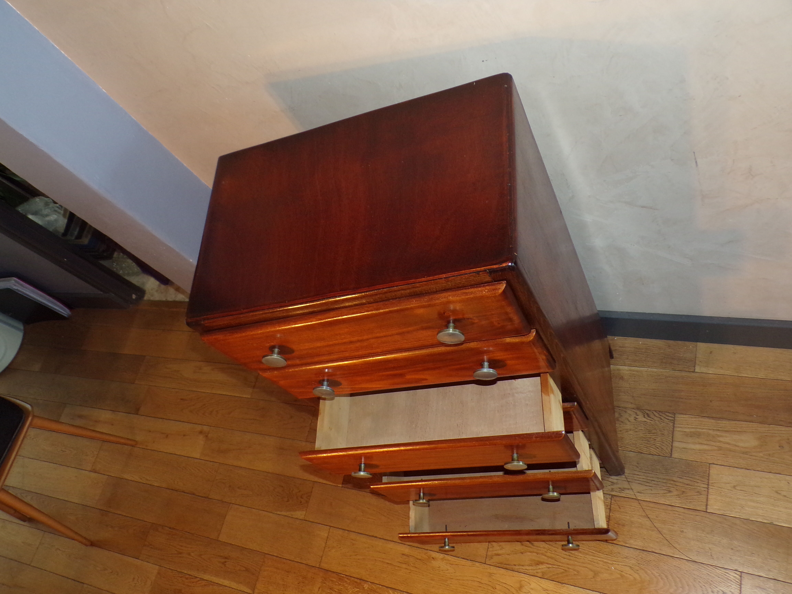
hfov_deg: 63.4
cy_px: 297
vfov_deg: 49.7
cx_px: 396
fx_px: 641
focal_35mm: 28
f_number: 3.1
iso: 200
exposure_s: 1/34
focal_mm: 5
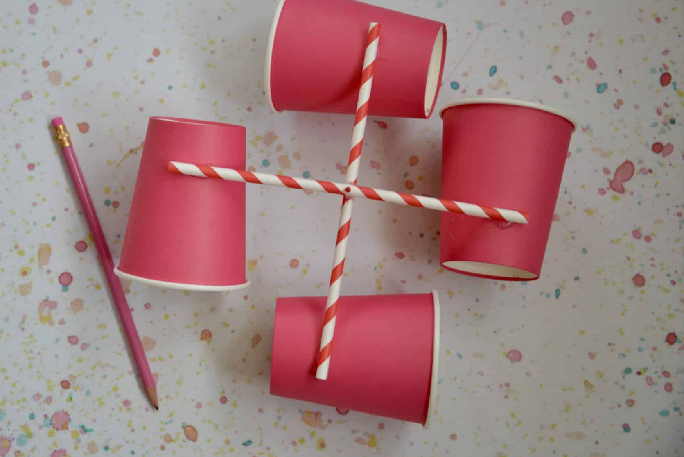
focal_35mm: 76
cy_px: 191
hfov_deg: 26.6
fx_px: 1444
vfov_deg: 17.9
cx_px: 266
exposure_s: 1/100
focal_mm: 62
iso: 400
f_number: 4.8
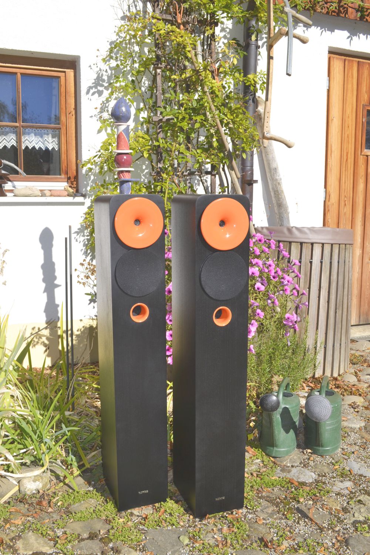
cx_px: 185
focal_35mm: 33
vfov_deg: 57.2
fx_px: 509
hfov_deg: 40.0
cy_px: 278
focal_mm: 22
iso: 100
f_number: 10
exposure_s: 1/200
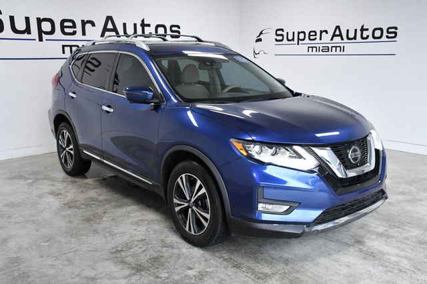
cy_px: 142
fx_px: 427
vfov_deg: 36.8
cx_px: 214
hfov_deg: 53.2
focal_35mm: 36
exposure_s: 1/320
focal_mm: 24
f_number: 9
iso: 2500
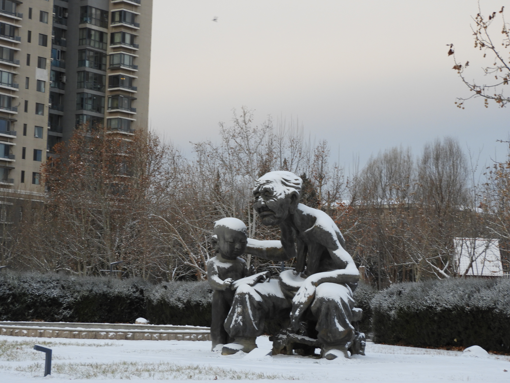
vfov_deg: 17.4
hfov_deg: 23.0
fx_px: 1252
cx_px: 255
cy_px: 192
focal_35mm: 85
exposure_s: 1/60
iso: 110
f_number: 4.5
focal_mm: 15.2
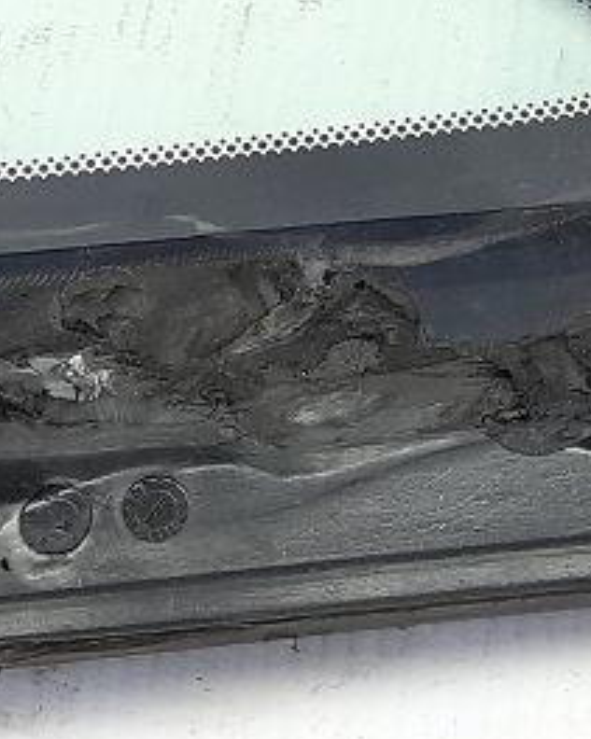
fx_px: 2428
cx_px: 322
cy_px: -42
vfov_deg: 16.8
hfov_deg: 13.9
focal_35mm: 111
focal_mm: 4.6
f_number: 2
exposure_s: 1/50
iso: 80
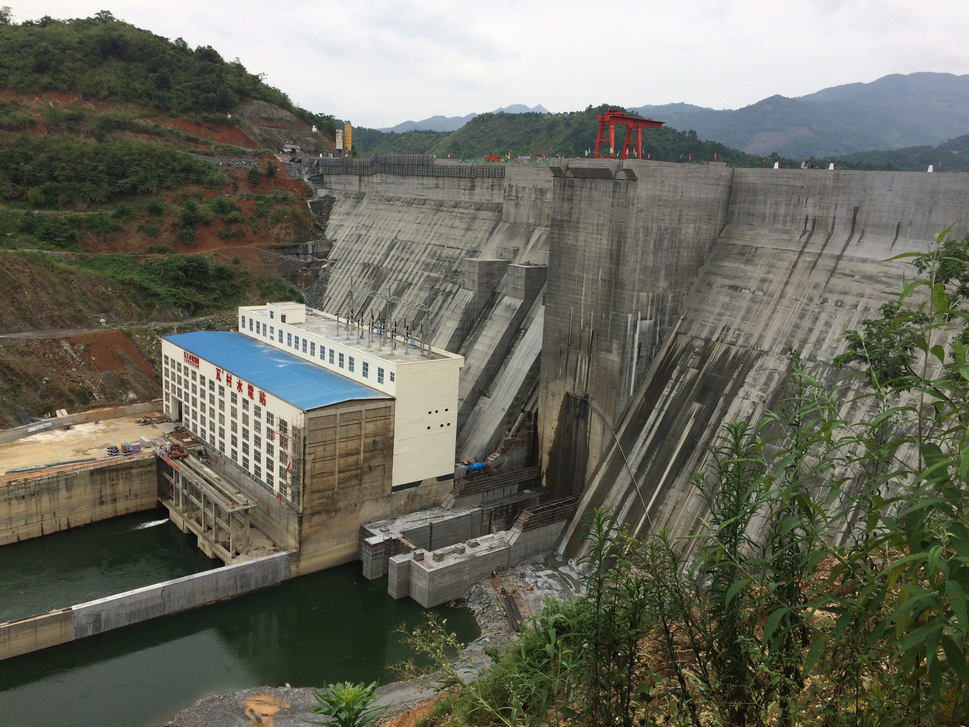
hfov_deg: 61.7
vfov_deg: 48.2
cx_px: 484
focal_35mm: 29
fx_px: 812
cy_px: 364
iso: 32
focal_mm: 4.15
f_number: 2.2
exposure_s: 1/1325
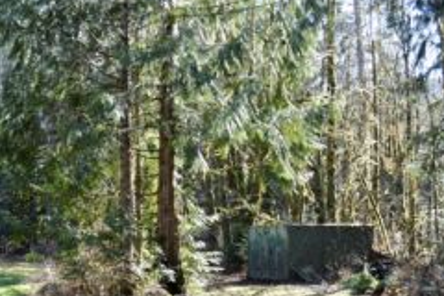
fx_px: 555
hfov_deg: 42.0
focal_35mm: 45
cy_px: 229
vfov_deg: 29.3
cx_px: 100
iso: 100
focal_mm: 18
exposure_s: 1/30
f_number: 6.3
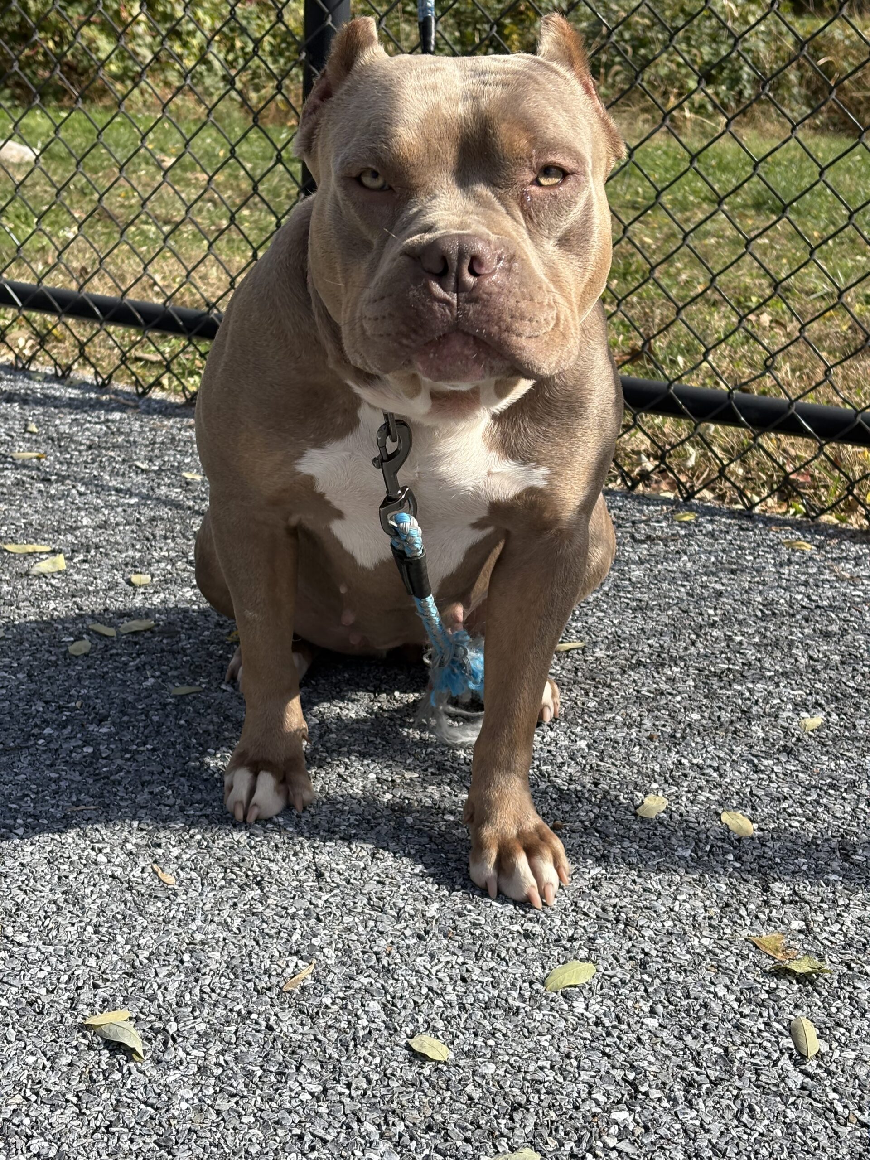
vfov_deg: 36.8
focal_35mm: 52
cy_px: 580
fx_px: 1743
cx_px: 435
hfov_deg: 28.0
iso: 50
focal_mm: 5.96
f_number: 1.6
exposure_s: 1/2012
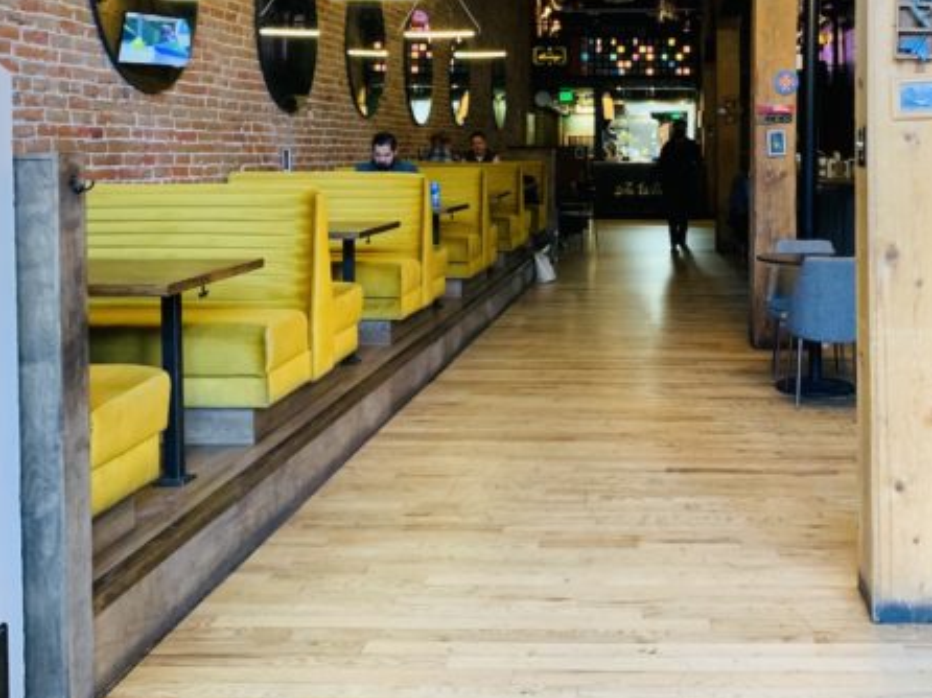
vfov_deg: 33.7
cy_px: 190
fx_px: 1130
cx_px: 629
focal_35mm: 42
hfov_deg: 44.1
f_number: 1.8
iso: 320
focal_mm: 4.25
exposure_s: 1/40
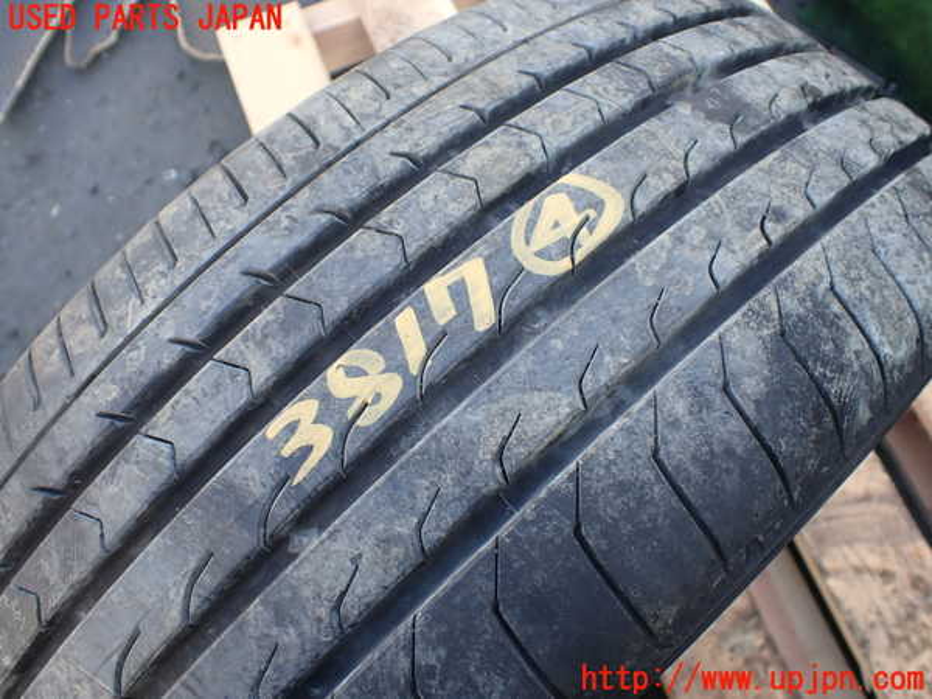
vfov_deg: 46.8
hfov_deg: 60.0
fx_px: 808
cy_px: 350
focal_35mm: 30
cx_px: 466
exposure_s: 1/160
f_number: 2.3
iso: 100
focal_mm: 5.4
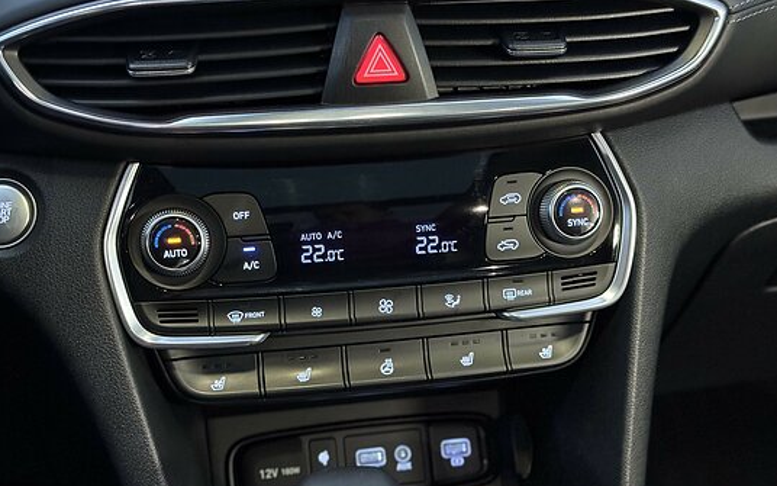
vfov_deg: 24.9
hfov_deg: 38.9
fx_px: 1101
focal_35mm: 52
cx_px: 384
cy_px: 271
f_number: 1.78
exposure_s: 1/25
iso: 800
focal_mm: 6.76
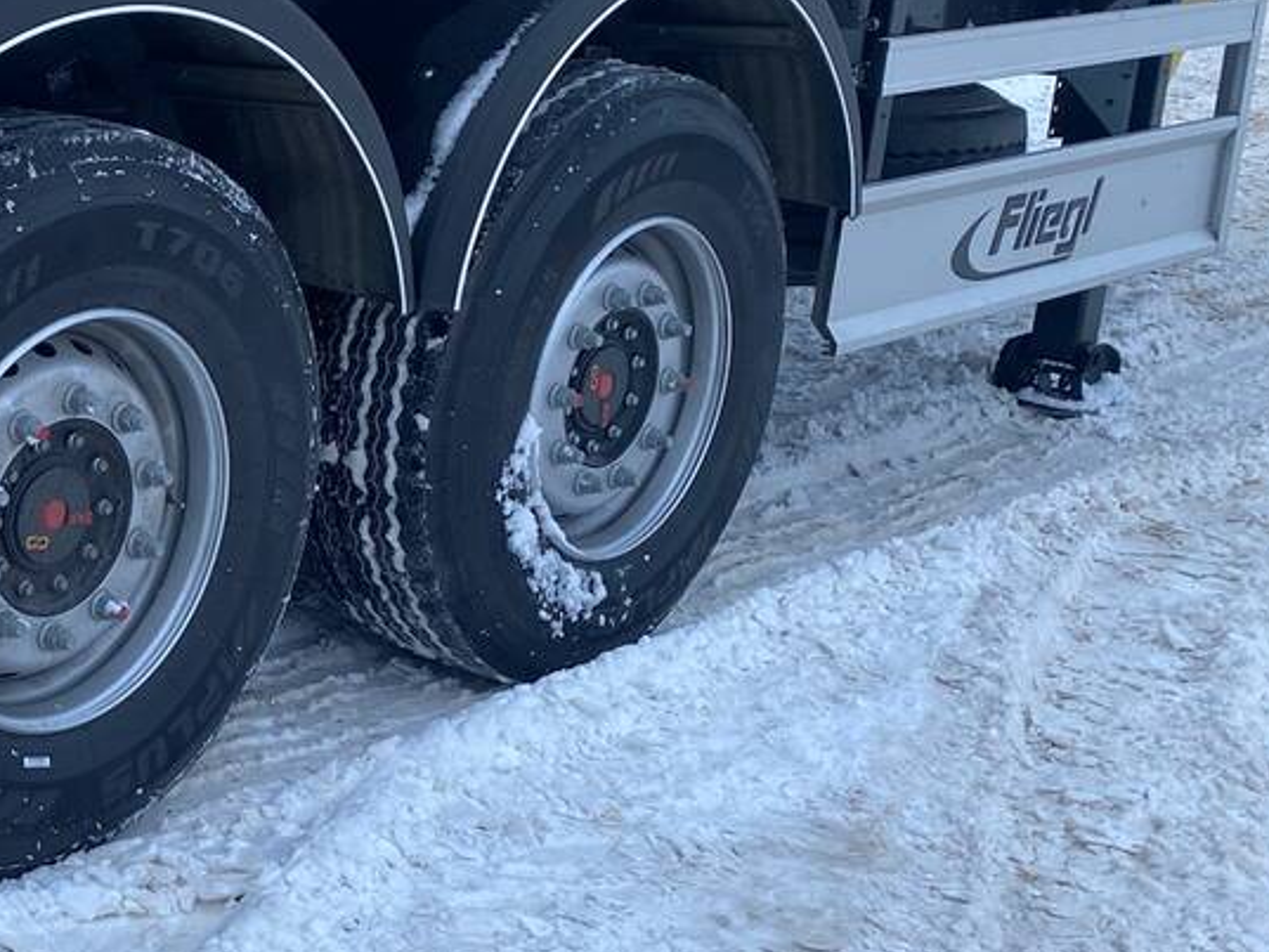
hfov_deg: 28.3
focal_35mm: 62
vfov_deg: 23.7
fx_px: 2273
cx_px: -135
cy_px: 515
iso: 32
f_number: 1.8
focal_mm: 4.25
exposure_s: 1/225
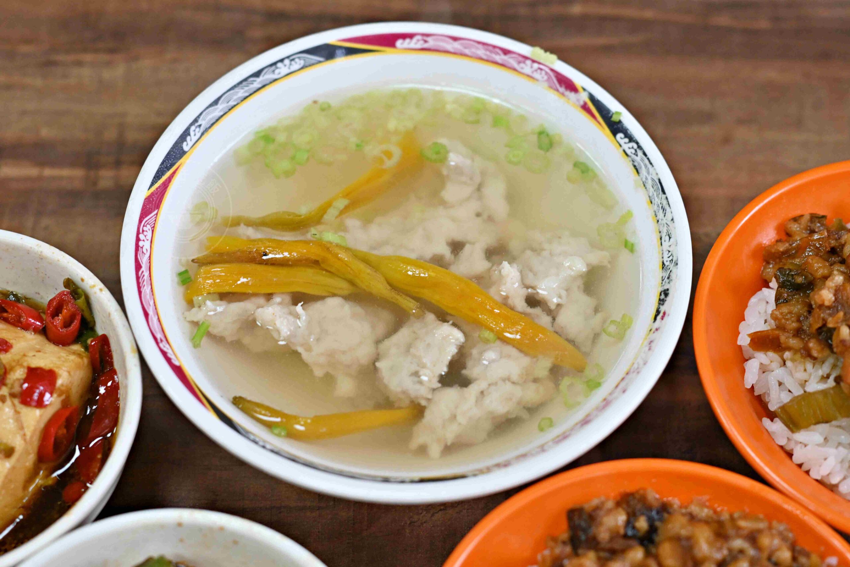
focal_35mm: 75
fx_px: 1771
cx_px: 425
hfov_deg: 27.0
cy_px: 284
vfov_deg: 18.2
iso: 450
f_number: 3.2
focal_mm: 50
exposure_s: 1/200
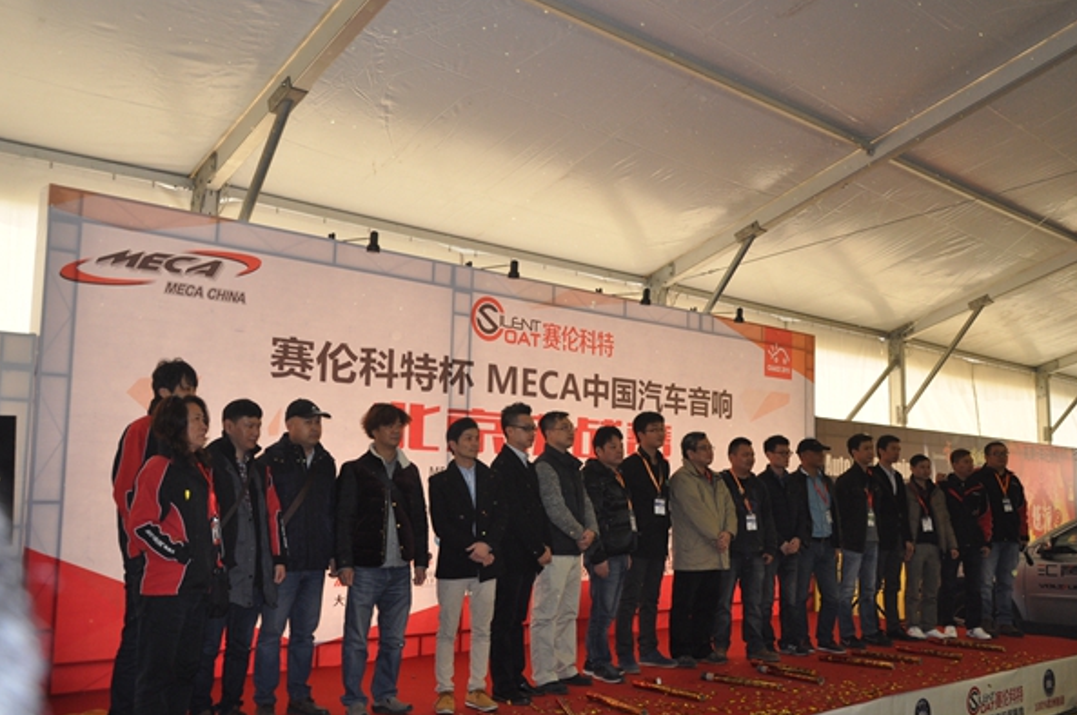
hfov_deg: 55.1
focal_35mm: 35
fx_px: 1032
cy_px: 368
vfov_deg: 38.2
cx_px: 514
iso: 640
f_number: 3.8
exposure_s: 1/160
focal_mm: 21
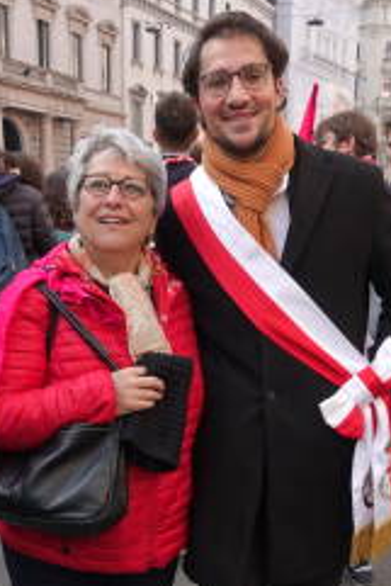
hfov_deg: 28.7
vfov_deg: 41.3
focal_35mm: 47
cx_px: 171
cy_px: 399
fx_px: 765
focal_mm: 8.8
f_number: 3.2
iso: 100
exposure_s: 1/250
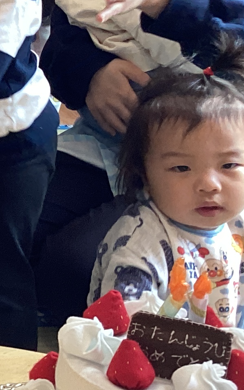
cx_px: -300
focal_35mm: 112
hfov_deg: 10.4
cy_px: 57
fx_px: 1191
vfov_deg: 18.4
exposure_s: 1/100
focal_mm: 3.3
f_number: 2.4
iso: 80
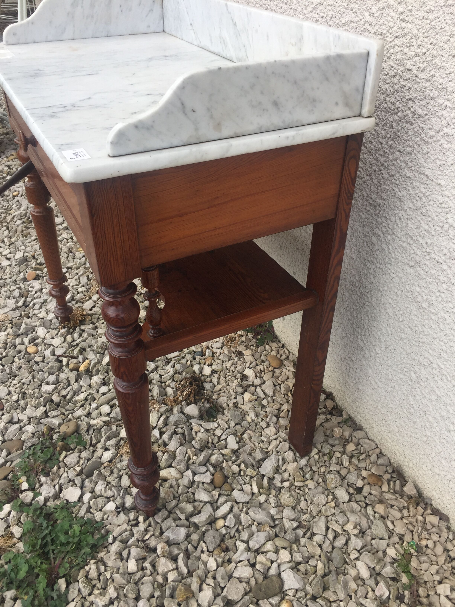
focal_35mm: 29
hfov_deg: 48.2
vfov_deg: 61.7
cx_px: 228
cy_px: 304
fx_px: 508
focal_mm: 4.15
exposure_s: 1/476
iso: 32
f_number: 2.2
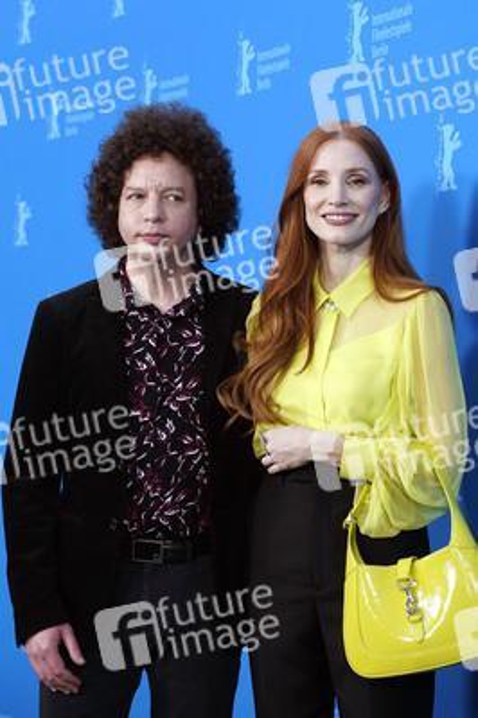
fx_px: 1596
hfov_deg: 17.0
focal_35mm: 80
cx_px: 239
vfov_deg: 25.4
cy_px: 359
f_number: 5.6
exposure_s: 1/160
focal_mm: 80
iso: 2000
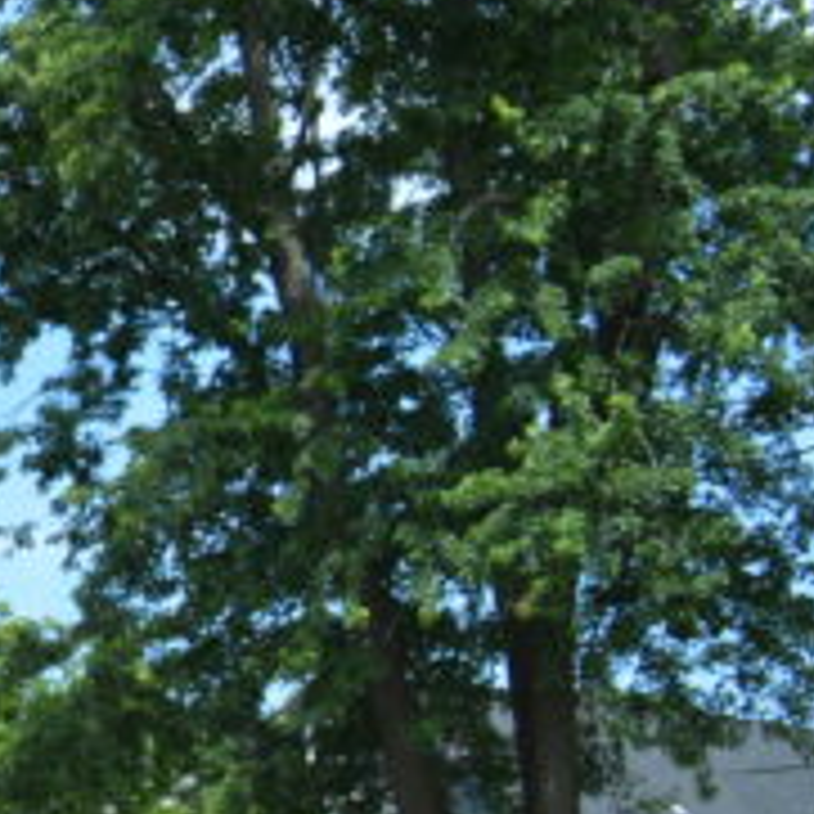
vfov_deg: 11.1
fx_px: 4044
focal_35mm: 152
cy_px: 1219
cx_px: -1790
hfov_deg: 8.9
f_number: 8
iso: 100
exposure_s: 1/250
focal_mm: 18
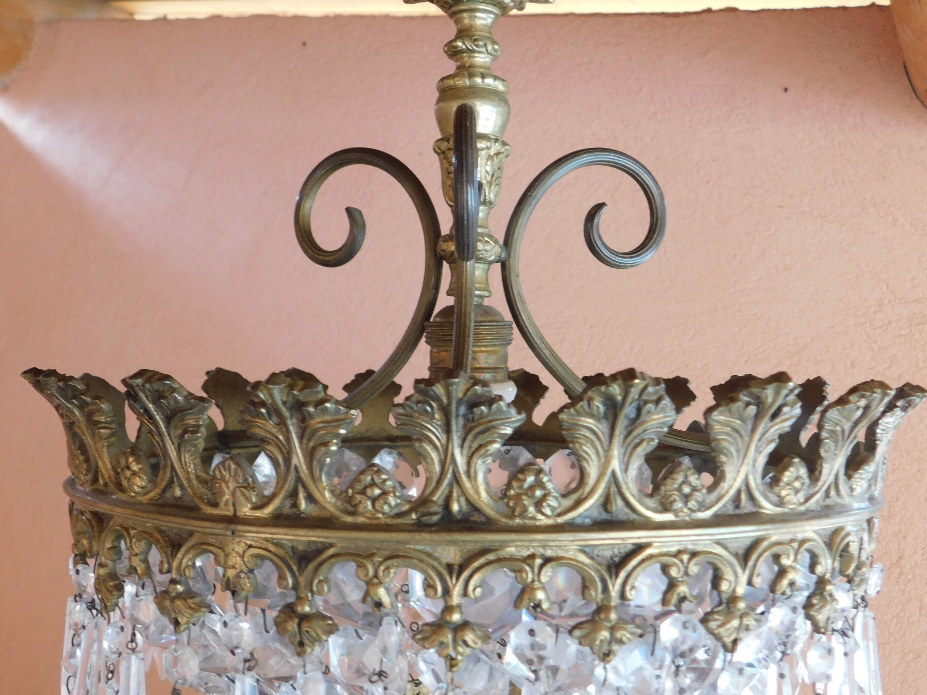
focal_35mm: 36
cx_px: 464
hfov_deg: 51.4
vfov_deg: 39.7
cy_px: 348
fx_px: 964
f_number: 3.5
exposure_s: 1/30
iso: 250
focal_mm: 6.3
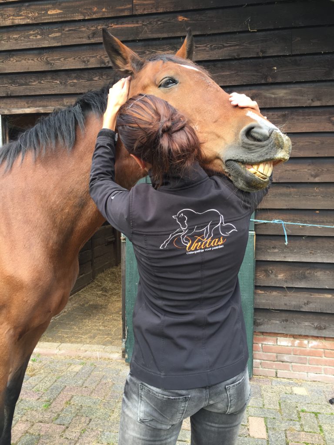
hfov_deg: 48.2
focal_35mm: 29
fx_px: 373
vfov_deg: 61.7
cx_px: 167
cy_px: 222
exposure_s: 1/188
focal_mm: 4.15
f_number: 2.2
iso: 32
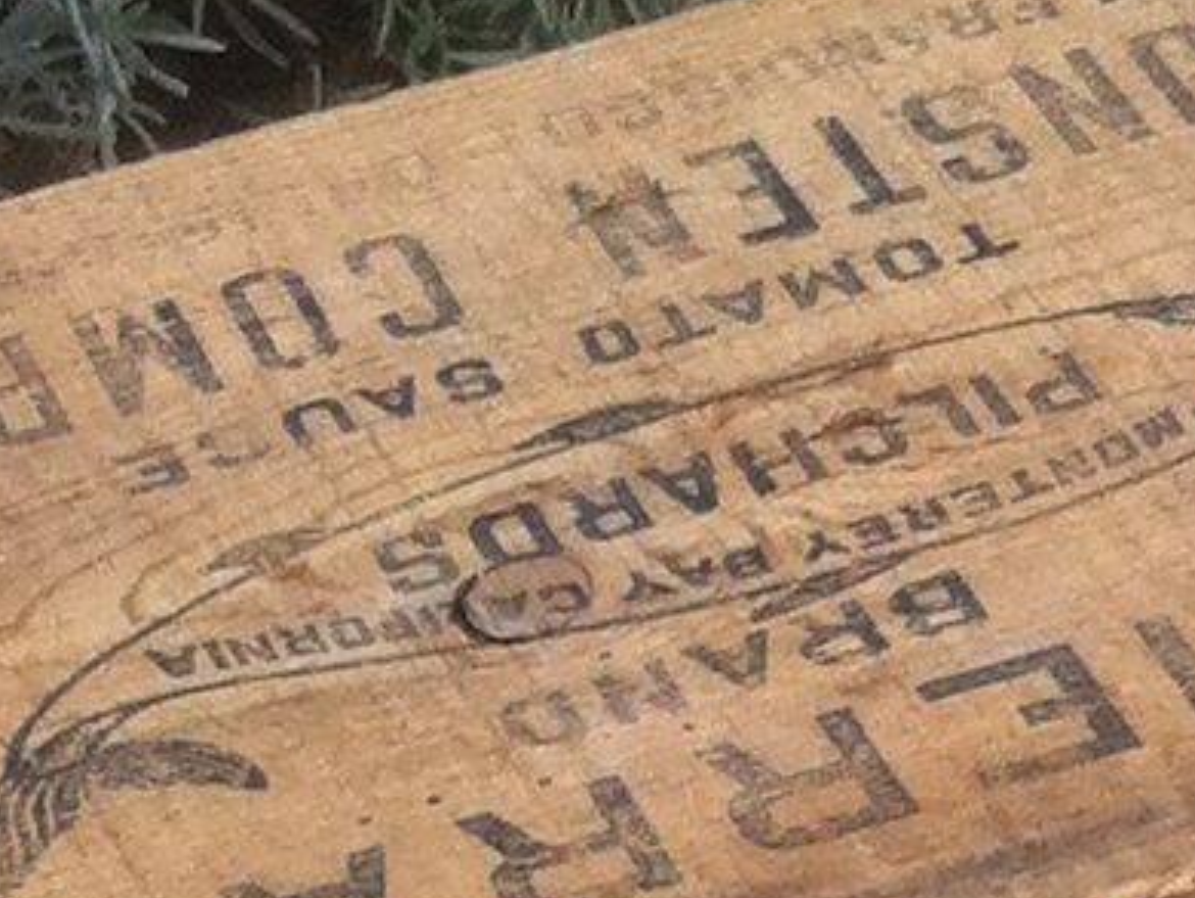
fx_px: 8014
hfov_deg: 8.3
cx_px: 1857
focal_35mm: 232
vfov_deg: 6.2
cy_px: 1925
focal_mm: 3.85
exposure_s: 1/159
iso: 80
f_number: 2.8
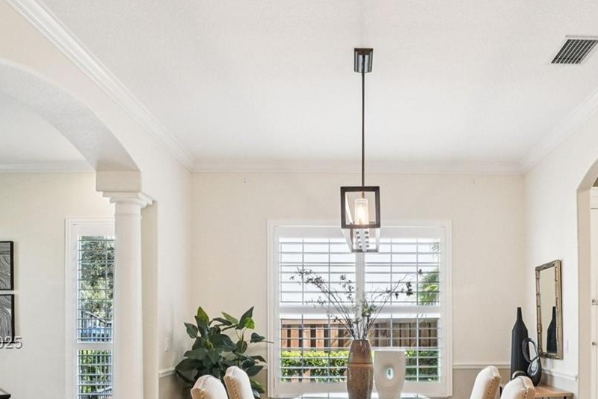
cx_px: 380
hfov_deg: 61.0
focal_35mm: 30
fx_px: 498
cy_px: 344
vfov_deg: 40.9
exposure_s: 1/30
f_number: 8
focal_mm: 10
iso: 320
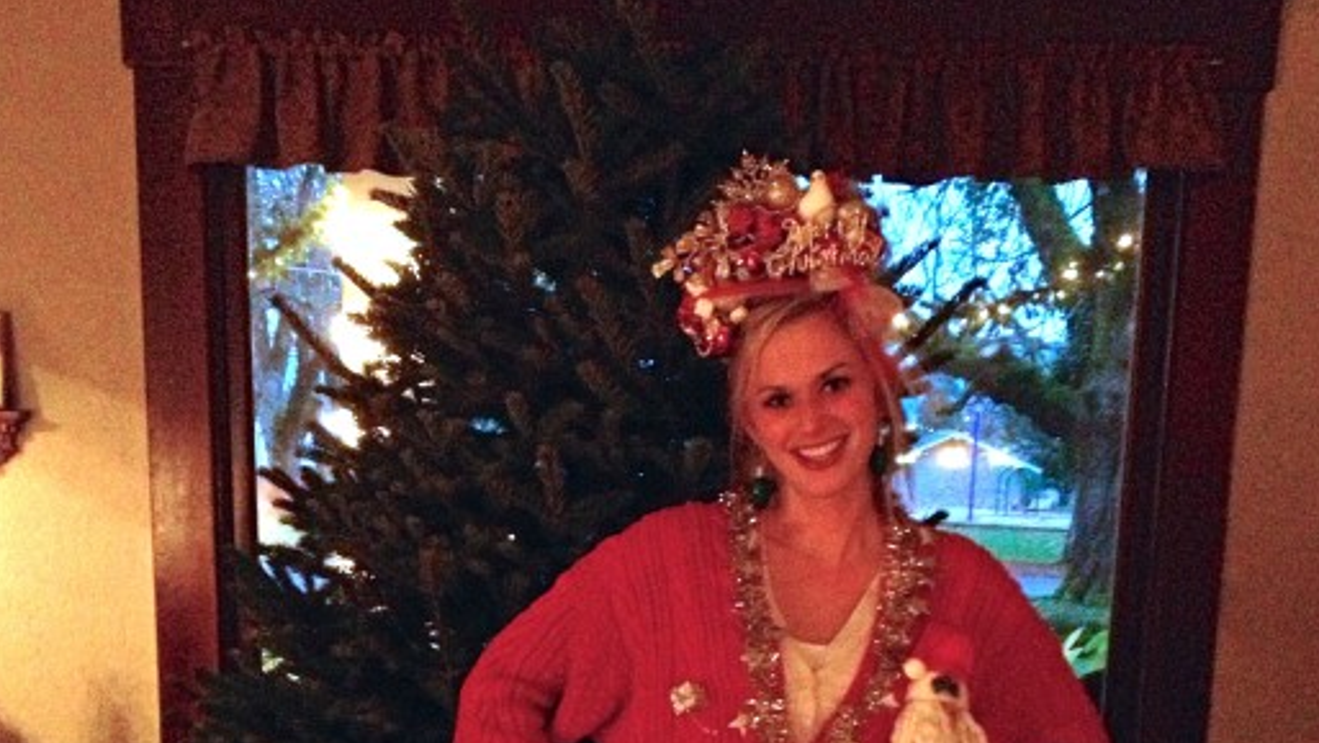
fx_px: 1819
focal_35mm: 52
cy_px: 766
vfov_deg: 22.1
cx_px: 662
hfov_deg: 39.9
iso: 800
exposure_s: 1/15
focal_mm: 4.28
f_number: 2.4
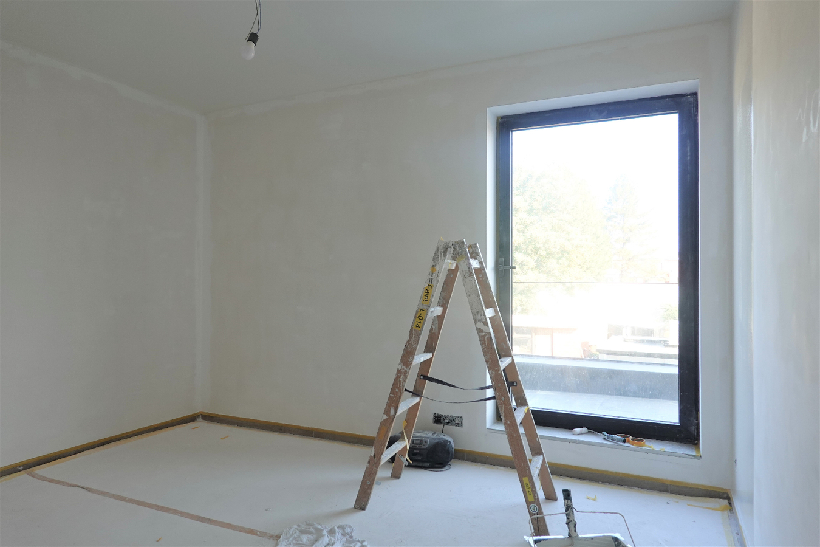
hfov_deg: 73.7
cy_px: 274
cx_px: 410
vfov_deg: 53.1
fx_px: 547
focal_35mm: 24
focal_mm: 9
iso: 125
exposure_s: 1/60
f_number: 3.2
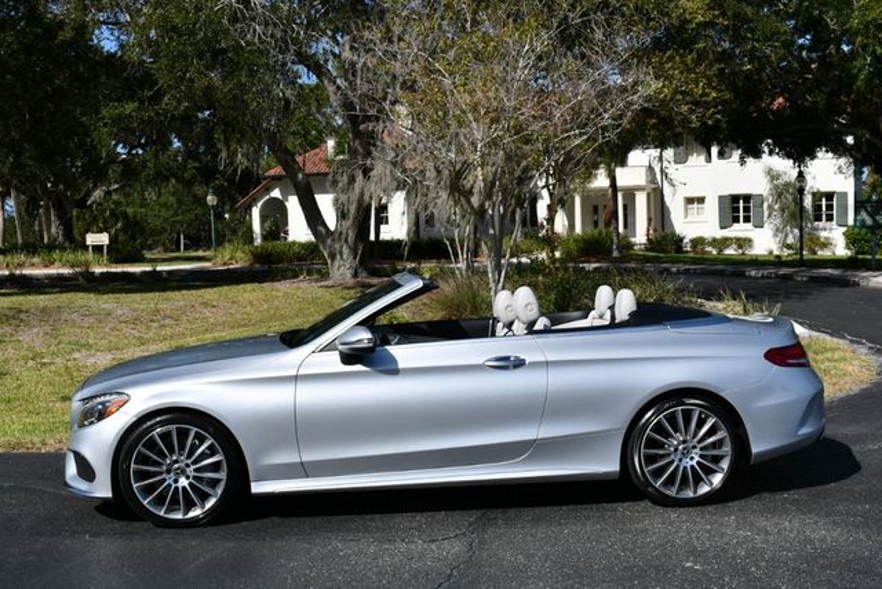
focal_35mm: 44
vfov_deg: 30.5
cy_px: 294
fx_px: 1078
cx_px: 441
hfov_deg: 44.5
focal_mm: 22
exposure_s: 1/400
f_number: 10
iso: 100
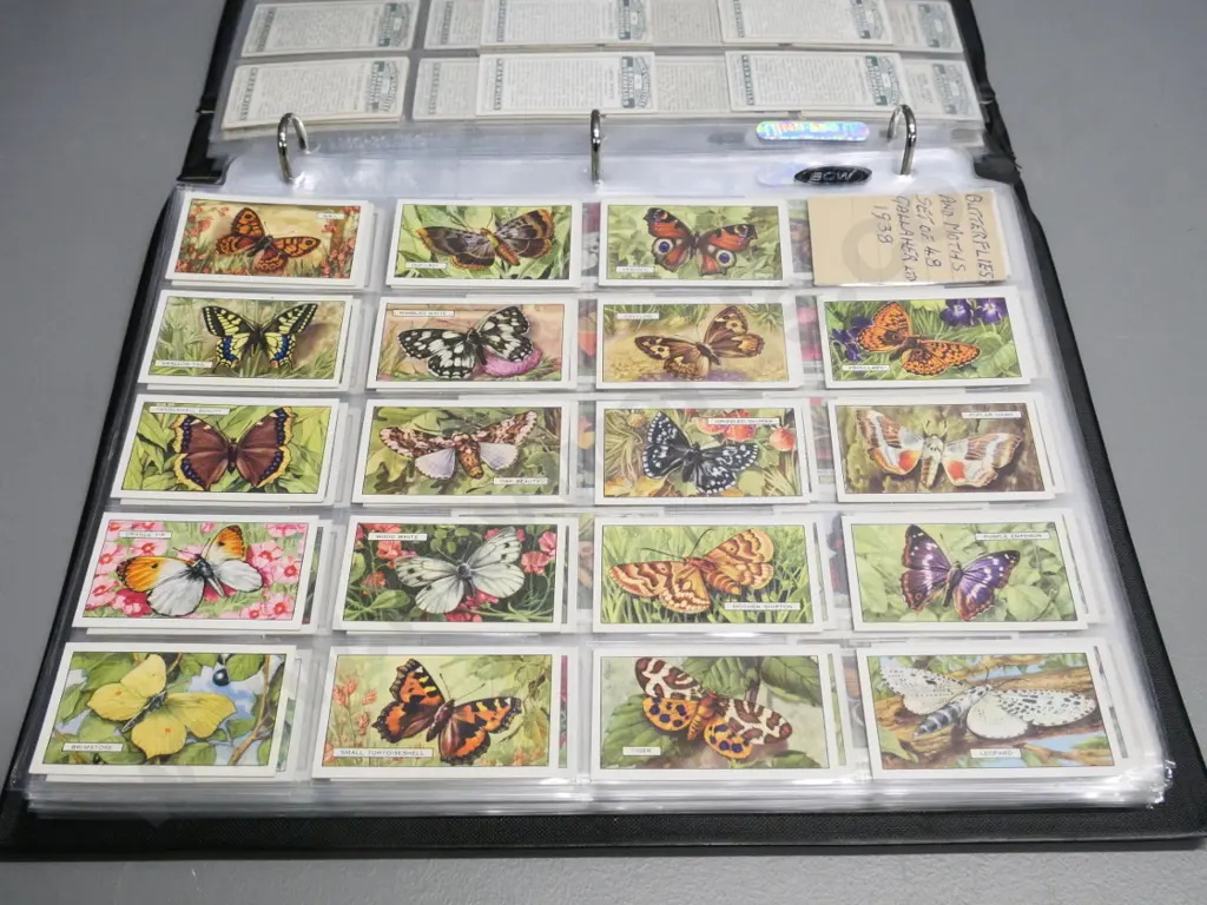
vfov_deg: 41.8
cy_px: 452
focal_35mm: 34
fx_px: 1186
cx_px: 604
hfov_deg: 54.0
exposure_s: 1/160
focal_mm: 17
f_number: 7.1
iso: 3200
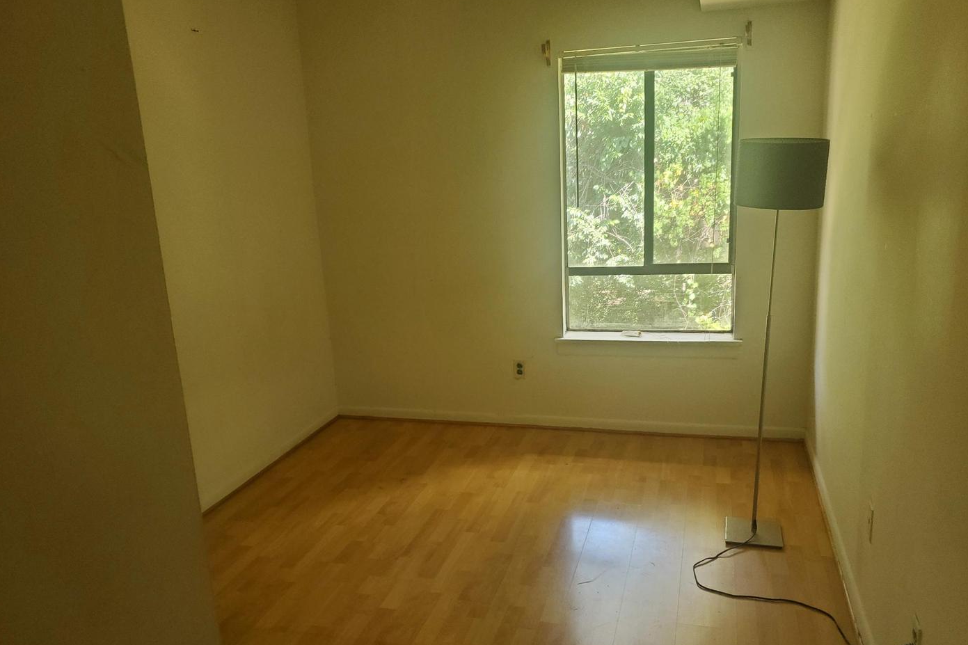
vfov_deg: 46.3
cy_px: 358
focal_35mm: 28
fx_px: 753
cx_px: 493
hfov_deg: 65.5
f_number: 1.5
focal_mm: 4.3
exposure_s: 1/120
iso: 160
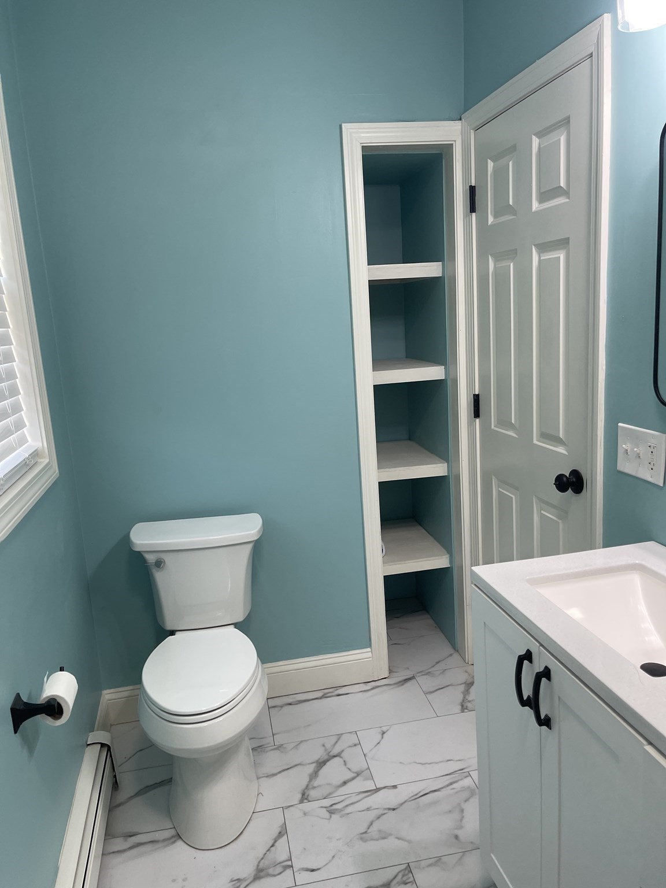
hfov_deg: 54.9
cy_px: 444
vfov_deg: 69.4
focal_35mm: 25
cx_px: 333
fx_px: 641
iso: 100
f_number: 1.6
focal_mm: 5.1
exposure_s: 1/120
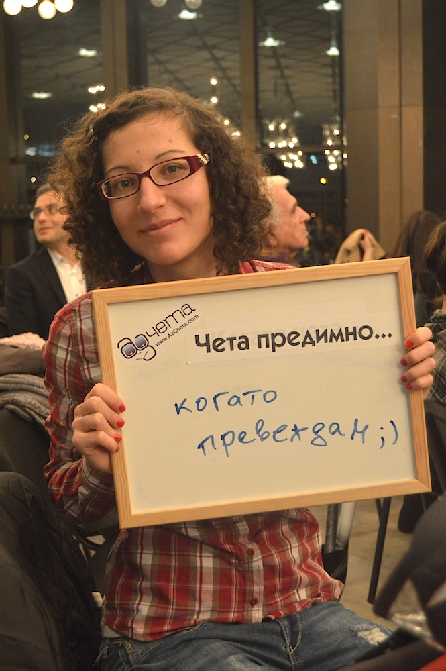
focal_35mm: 48
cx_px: 223
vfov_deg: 41.1
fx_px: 893
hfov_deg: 28.0
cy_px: 336
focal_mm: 32
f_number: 4.5
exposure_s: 1/60
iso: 2200
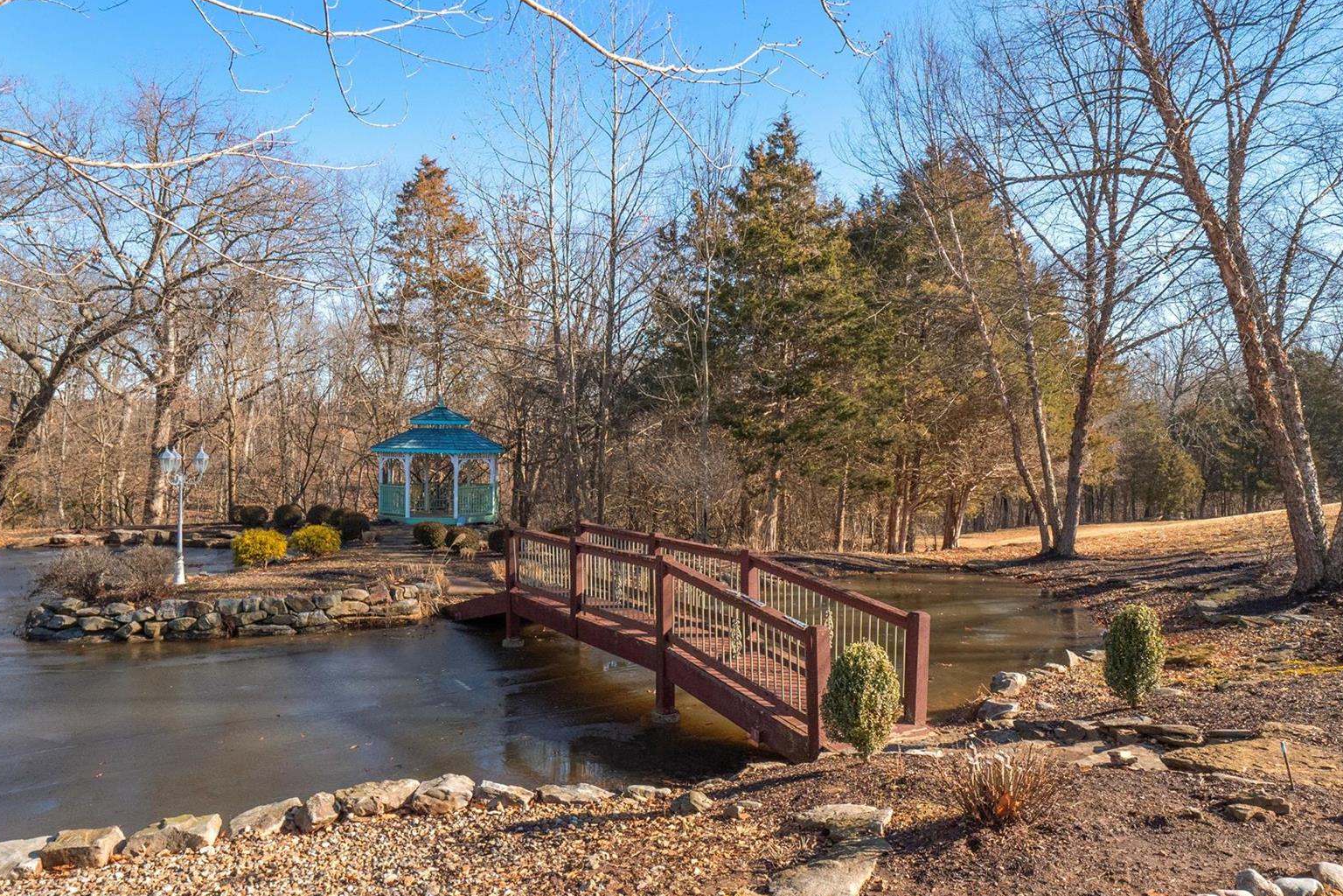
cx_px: 678
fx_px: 933
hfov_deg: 71.5
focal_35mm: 25
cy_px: 452
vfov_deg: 51.3
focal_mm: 12
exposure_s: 1/500
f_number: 8
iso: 400
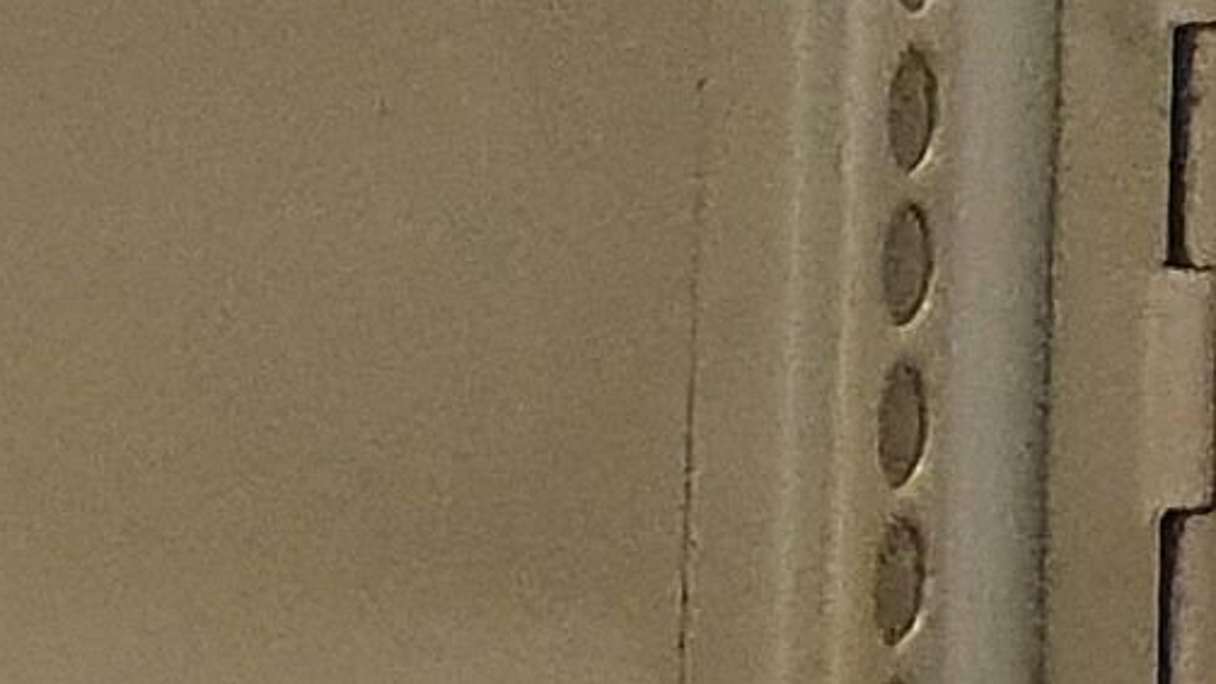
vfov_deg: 5.0
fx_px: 7320
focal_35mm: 227
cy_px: -1537
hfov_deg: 9.1
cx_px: 2193
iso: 640
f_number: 1.5
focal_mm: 4.32
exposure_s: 1/50
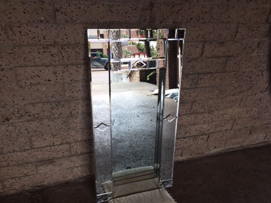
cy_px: 102
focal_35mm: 29
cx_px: 136
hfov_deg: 61.7
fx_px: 227
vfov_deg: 48.2
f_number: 2.2
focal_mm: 4.15
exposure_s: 1/441
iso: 32
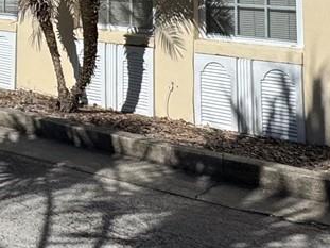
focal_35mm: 72
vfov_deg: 18.3
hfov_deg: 24.5
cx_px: -68
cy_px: -117
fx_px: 686
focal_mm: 2.22
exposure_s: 1/4630
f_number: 2.2
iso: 32
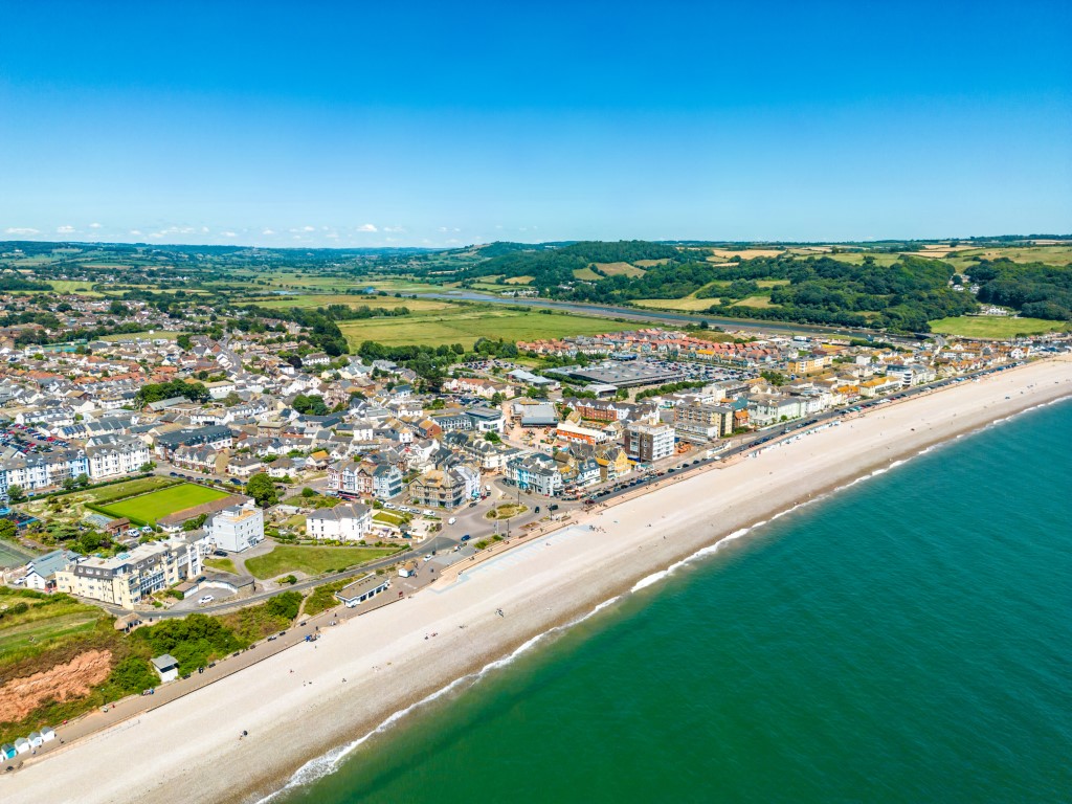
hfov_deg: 71.6
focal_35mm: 24
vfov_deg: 56.8
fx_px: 743
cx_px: 536
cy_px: 402
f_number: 1.7
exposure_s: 1/2500
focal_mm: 6.72
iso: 110
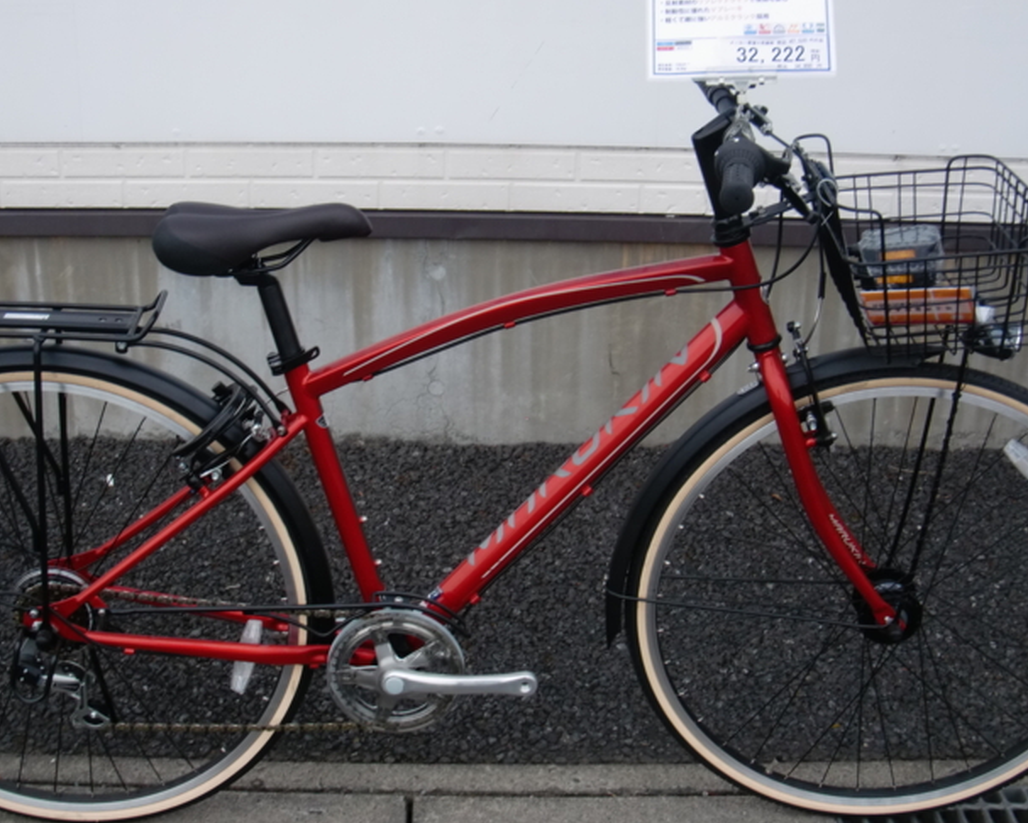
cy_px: 398
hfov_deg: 34.7
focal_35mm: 54
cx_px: 471
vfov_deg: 28.1
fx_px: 1643
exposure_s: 1/100
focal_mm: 7.27
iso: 64
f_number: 4
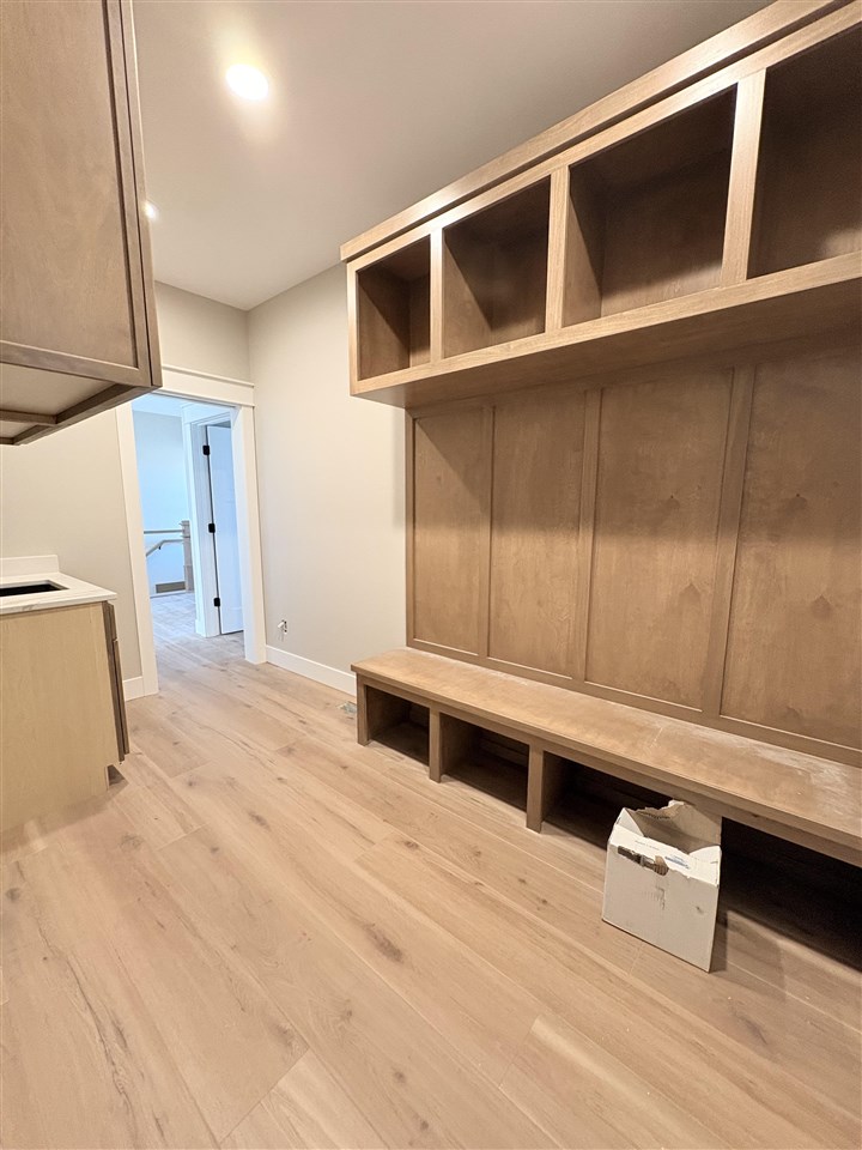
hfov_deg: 85.7
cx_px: 431
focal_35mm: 14
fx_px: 465
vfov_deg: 102.1
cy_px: 575
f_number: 2.2
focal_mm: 2.22
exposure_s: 1/60
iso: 400
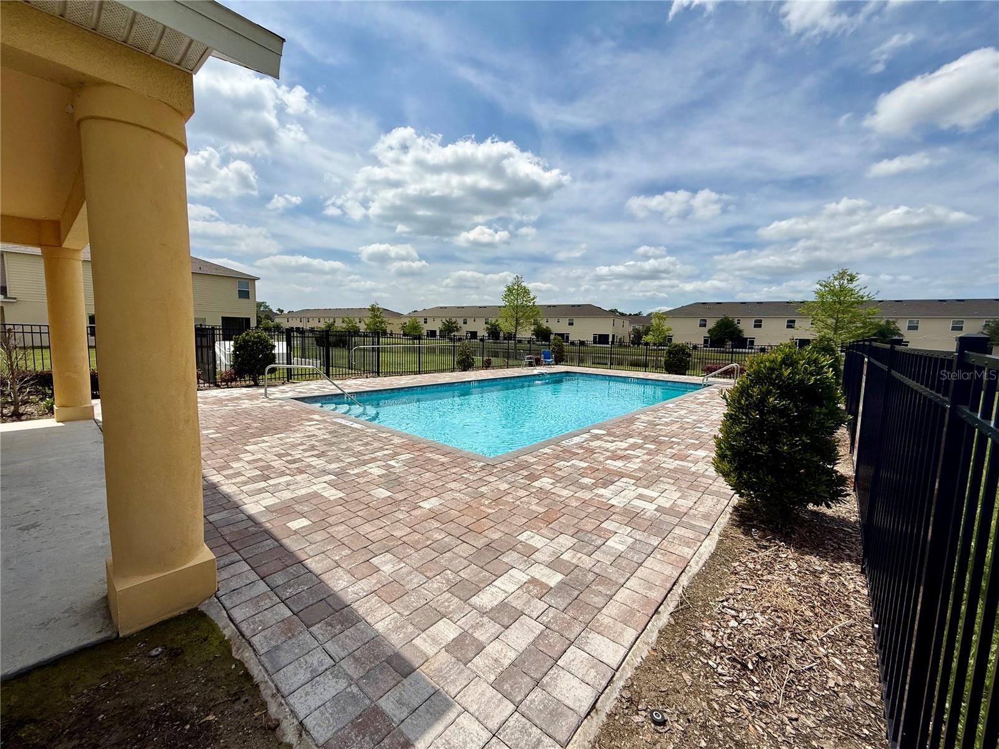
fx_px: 404
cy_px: 374
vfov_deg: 85.7
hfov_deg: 102.1
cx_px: 500
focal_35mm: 14
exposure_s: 1/5155
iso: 50
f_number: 2.2
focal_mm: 2.22
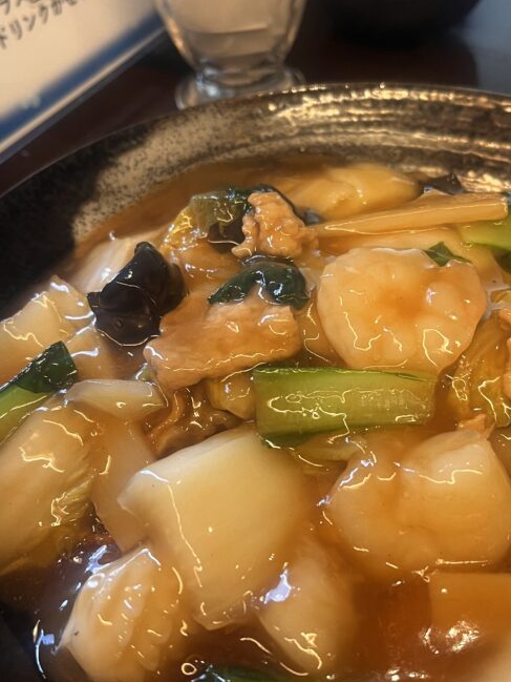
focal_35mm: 41
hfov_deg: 35.0
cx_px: 319
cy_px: 392
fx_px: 807
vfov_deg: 45.6
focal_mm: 5.1
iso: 100
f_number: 1.6
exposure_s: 1/50
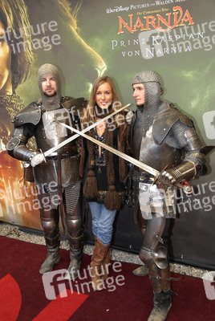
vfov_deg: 53.1
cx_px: 108
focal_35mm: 36
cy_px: 160
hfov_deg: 37.0
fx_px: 321
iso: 400
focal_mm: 24
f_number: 3.8
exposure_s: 1/60
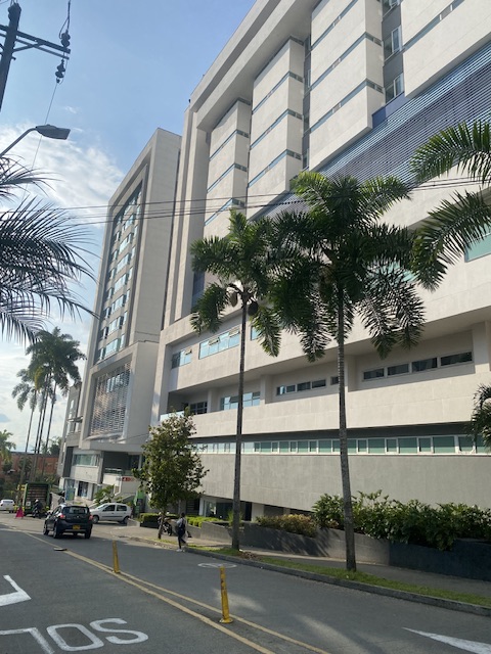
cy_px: 327
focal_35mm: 26
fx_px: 492
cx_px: 246
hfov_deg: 53.1
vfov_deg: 67.3
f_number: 1.8
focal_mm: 4.25
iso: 32
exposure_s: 1/3125
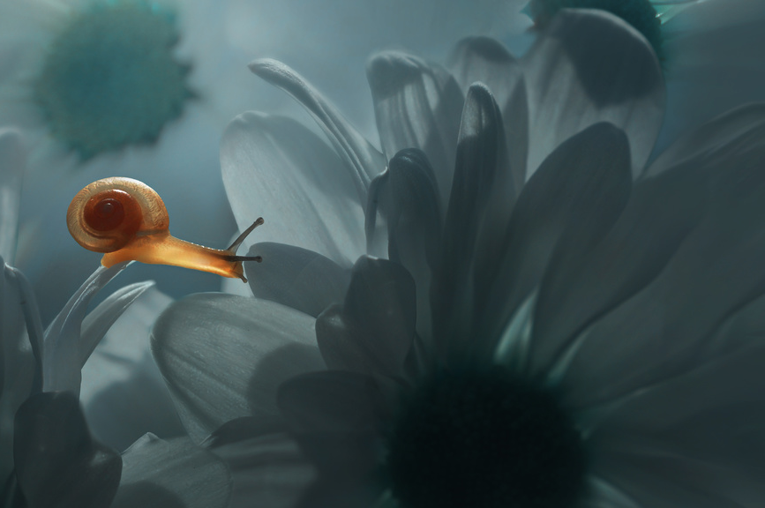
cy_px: 272
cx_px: 352
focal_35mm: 182
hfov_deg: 11.3
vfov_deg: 7.5
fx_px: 3854
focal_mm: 105
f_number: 9
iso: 200
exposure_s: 1/500
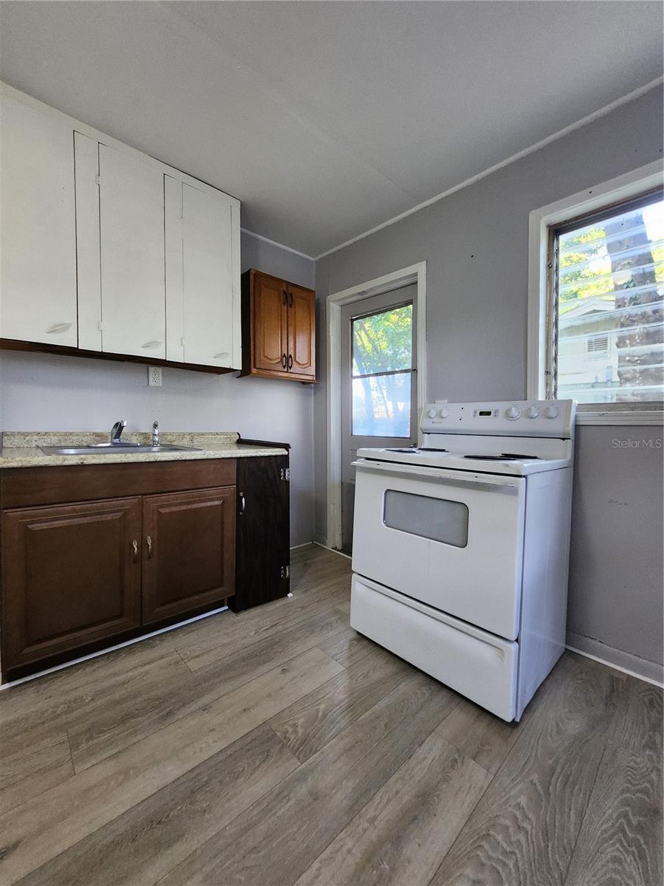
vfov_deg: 106.2
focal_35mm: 13
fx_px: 332
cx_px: 332
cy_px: 443
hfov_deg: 89.9
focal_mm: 1.74
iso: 400
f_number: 2.2
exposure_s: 1/60
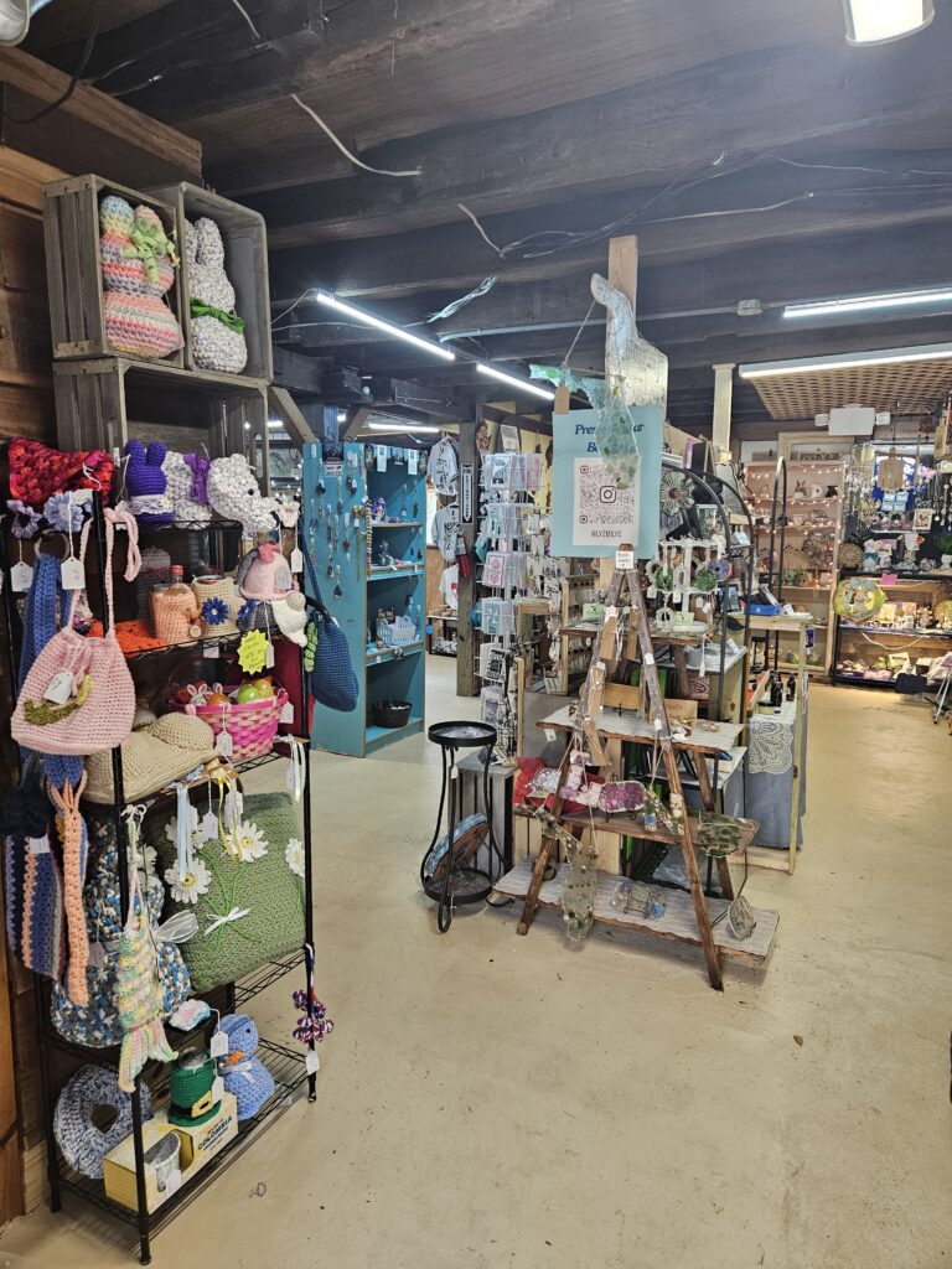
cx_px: 476
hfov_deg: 58.9
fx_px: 843
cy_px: 634
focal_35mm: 23
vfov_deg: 73.9
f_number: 1.8
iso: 200
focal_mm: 5.4
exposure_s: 1/120
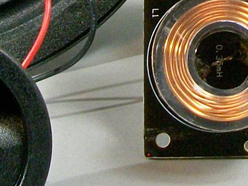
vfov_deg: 8.1
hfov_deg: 10.9
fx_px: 1275
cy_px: -125
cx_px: 282
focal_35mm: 178
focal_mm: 5.7
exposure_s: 1/80
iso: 80
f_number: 2.9
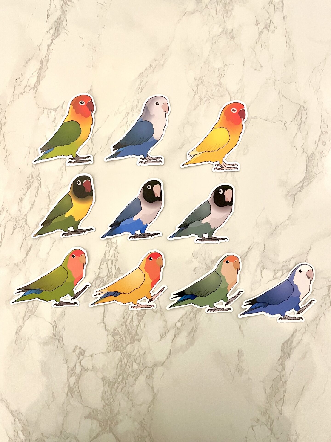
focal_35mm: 26
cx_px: 166
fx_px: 331
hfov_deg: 53.1
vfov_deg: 67.3
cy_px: 221
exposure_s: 1/50
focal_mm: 4.2
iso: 400
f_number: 1.6
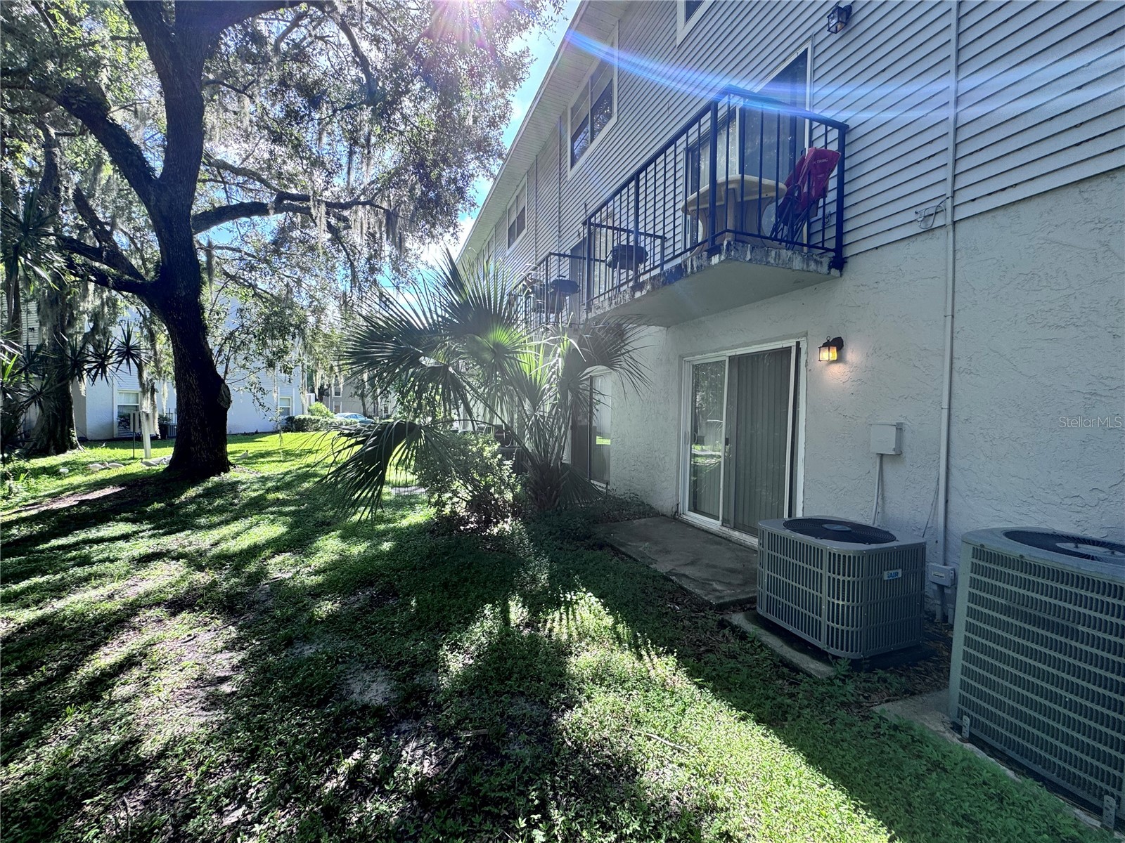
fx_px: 455
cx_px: 562
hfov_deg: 102.1
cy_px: 422
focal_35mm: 14
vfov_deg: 85.7
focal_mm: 2.22
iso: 40
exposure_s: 1/188
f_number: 2.2
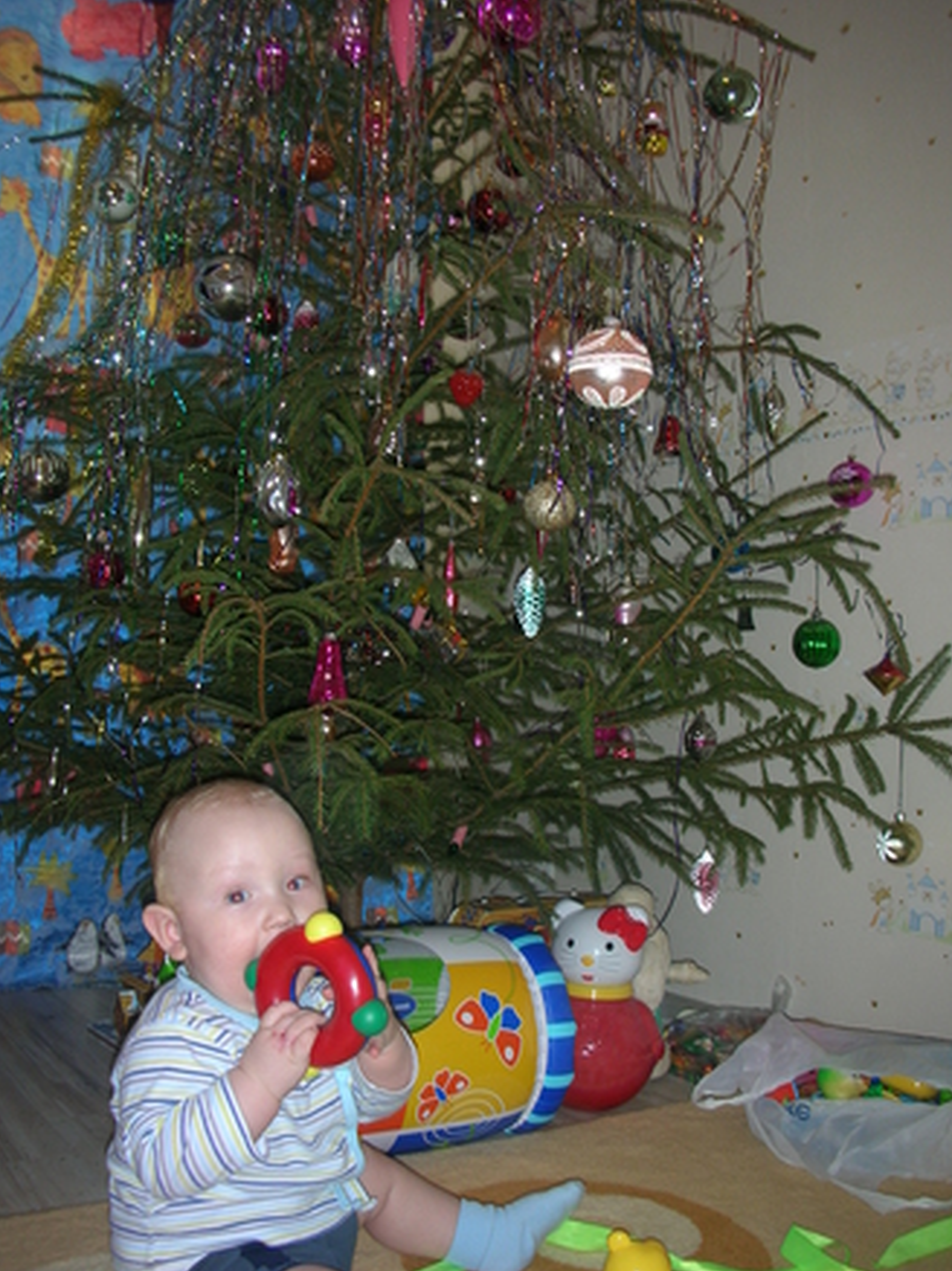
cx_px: 464
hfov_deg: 39.6
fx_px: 1321
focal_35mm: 36
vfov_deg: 51.4
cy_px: 627
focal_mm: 5.8
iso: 53
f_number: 3
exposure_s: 1/60.1
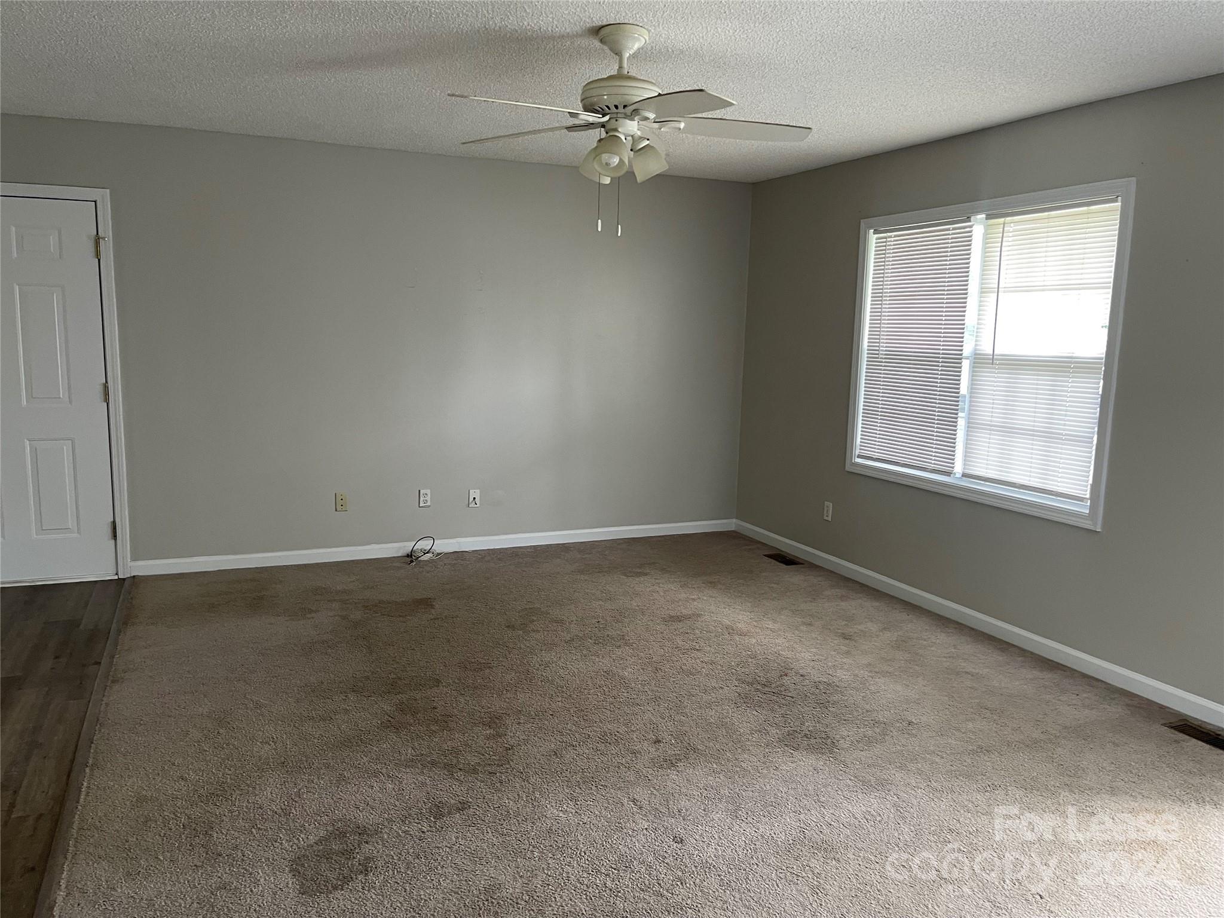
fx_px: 884
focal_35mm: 25
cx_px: 612
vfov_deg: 54.9
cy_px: 459
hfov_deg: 69.4
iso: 200
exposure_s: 1/60
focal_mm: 5.1
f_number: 1.6
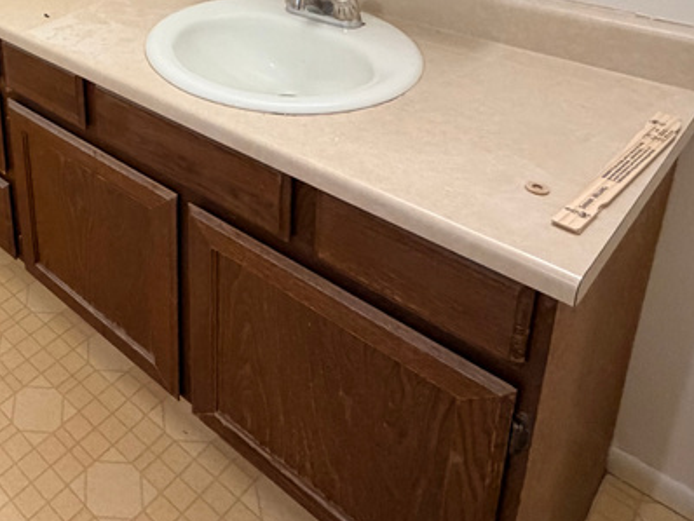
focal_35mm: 36
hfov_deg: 43.8
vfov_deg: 34.6
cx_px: -2
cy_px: -42
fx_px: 722
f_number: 2.2
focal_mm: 2.22
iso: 320
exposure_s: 1/60
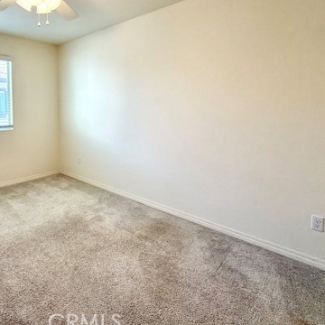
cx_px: 109
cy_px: 118
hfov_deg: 67.8
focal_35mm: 22
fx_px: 234
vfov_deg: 68.3
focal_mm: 2.22
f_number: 2.2
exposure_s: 1/120
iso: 160
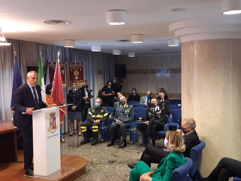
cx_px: 120
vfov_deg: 53.1
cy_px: 90
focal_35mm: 26
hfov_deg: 67.3
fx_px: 181
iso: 272
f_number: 1.7
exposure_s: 1/33
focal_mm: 3.92
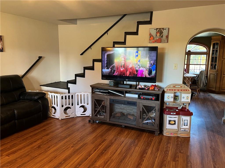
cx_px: 112
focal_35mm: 26
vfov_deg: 53.1
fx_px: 169
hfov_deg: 67.3
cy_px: 84
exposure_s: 1/60
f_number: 1.6
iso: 320
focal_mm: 5.1
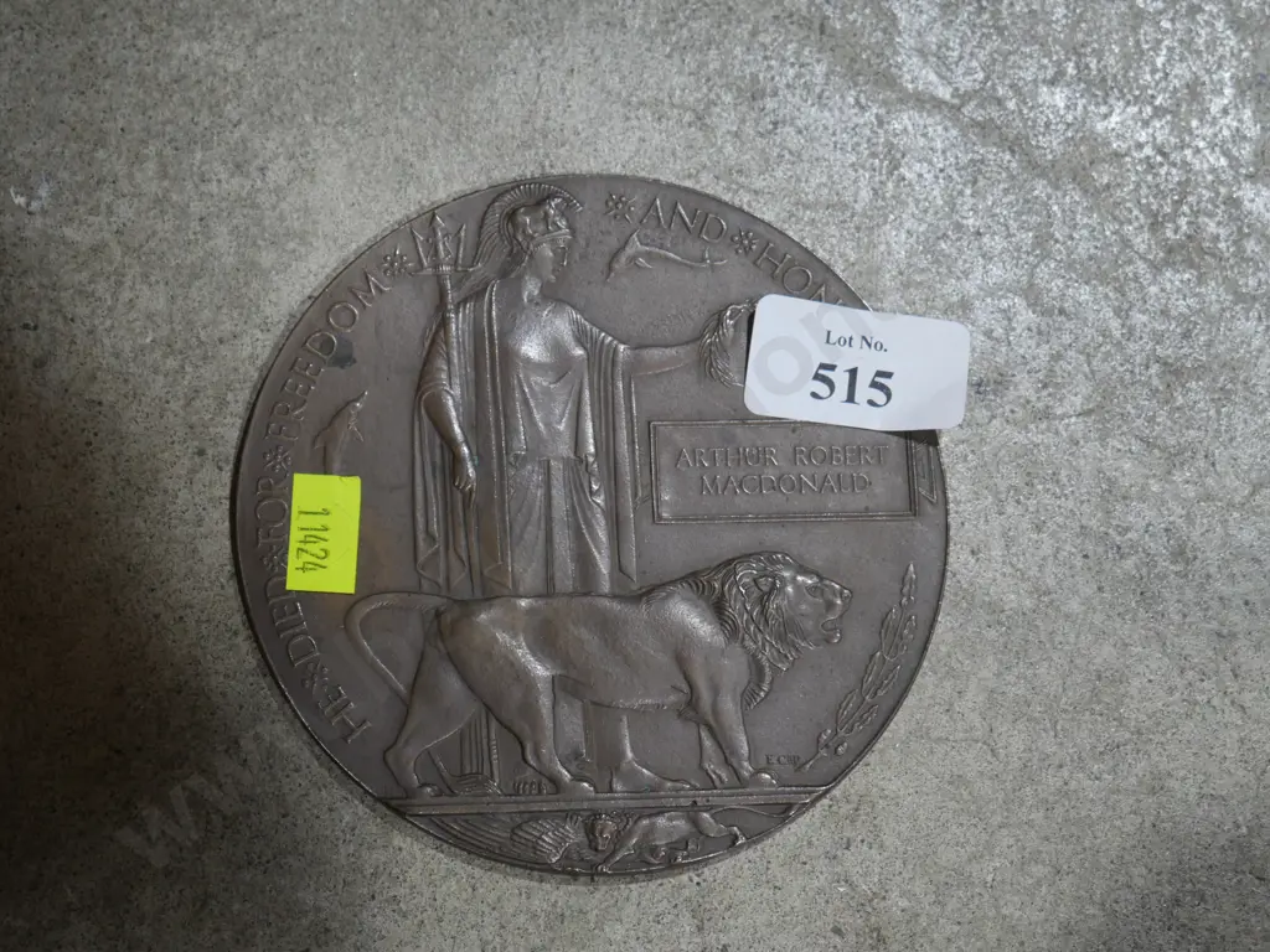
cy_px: 476
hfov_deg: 27.8
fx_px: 2568
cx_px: 635
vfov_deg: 21.0
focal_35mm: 70
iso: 500
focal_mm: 35
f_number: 5.5
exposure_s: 1/80
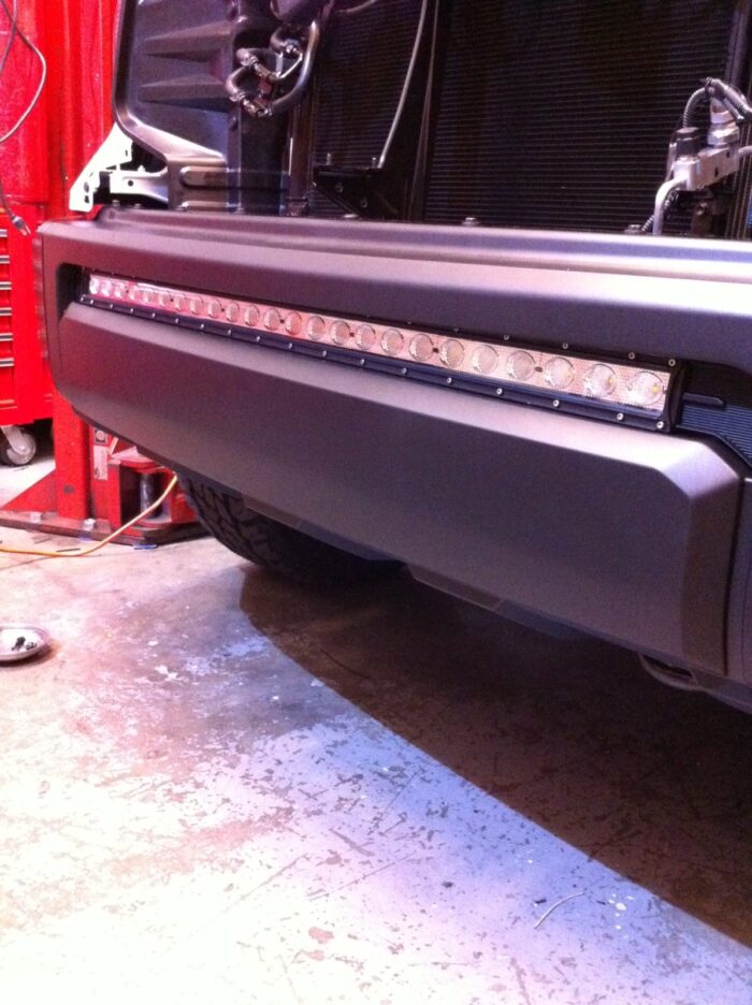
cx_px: 376
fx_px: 1016
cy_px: 502
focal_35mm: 35
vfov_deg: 52.7
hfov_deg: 40.6
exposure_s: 1/15
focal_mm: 3.85
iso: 1000
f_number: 2.8
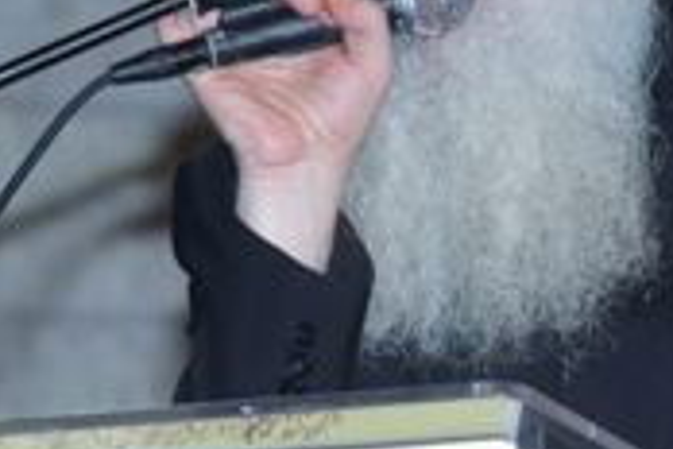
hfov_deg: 2.8
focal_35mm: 746
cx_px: 549
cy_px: 128
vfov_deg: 1.8
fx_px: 13945
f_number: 5.6
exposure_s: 1/160
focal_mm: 135
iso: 1000
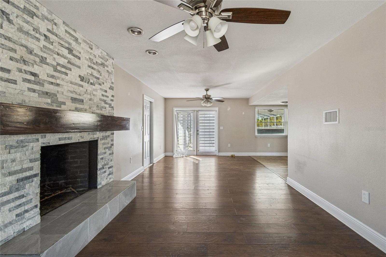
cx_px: 193
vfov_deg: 77.3
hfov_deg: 100.4
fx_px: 161
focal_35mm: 15
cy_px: 128
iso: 640
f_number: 7.1
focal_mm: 10
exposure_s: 1/640
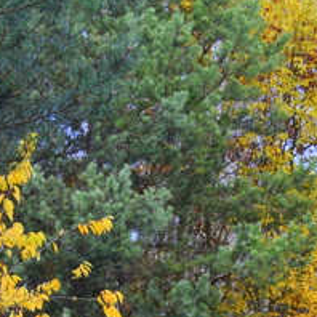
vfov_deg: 9.5
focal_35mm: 181
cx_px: 378
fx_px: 1872
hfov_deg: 9.5
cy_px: 443
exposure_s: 1/125
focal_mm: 35
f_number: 7.1
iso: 400
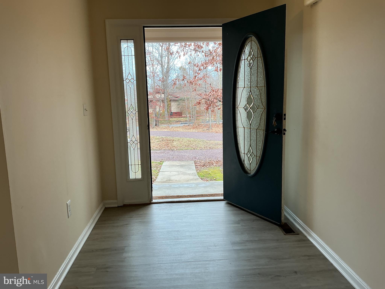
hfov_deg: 61.7
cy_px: 144
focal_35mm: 29
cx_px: 192
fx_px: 323
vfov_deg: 48.2
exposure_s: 1/133
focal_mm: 3
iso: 16
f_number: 1.8
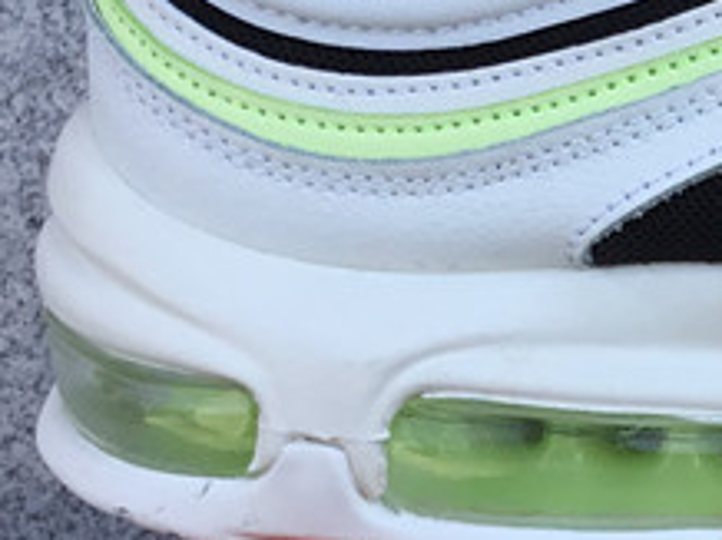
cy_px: 353
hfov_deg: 14.5
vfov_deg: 11.5
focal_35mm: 128
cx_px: 1037
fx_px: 2667
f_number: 2.4
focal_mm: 3.3
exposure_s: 1/448
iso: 25
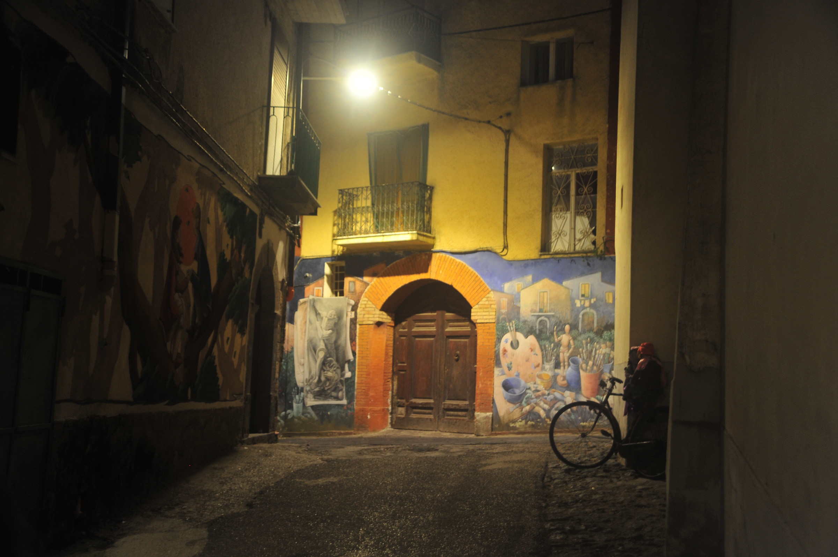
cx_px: 419
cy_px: 278
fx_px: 977
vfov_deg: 31.8
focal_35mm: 42
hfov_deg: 46.4
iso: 800
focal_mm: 42
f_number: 4.2
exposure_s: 1/6
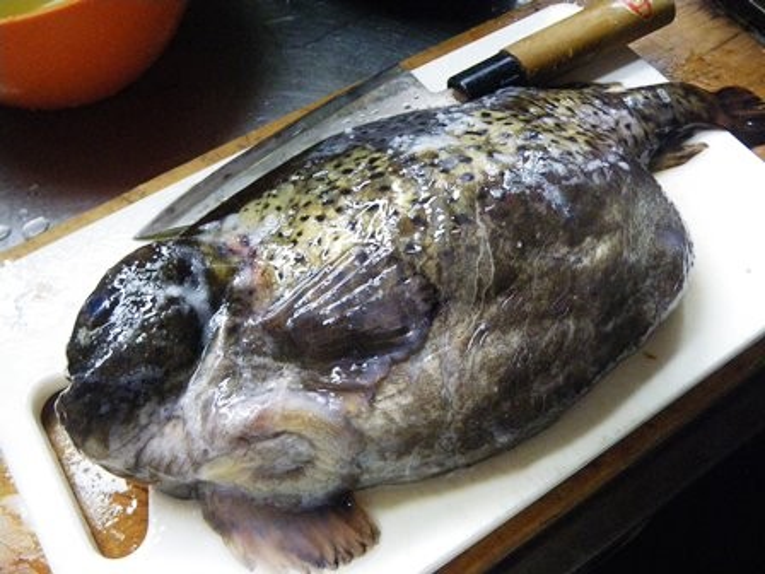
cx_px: 382
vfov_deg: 41.8
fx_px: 751
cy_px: 287
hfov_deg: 54.0
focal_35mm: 34
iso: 800
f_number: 3.8
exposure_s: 1/40
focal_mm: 6.1
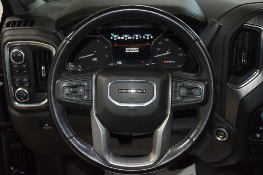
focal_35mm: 46
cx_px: 132
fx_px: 340
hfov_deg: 42.3
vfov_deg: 29.0
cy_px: 88
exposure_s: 1/50
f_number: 4
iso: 1250
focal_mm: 31
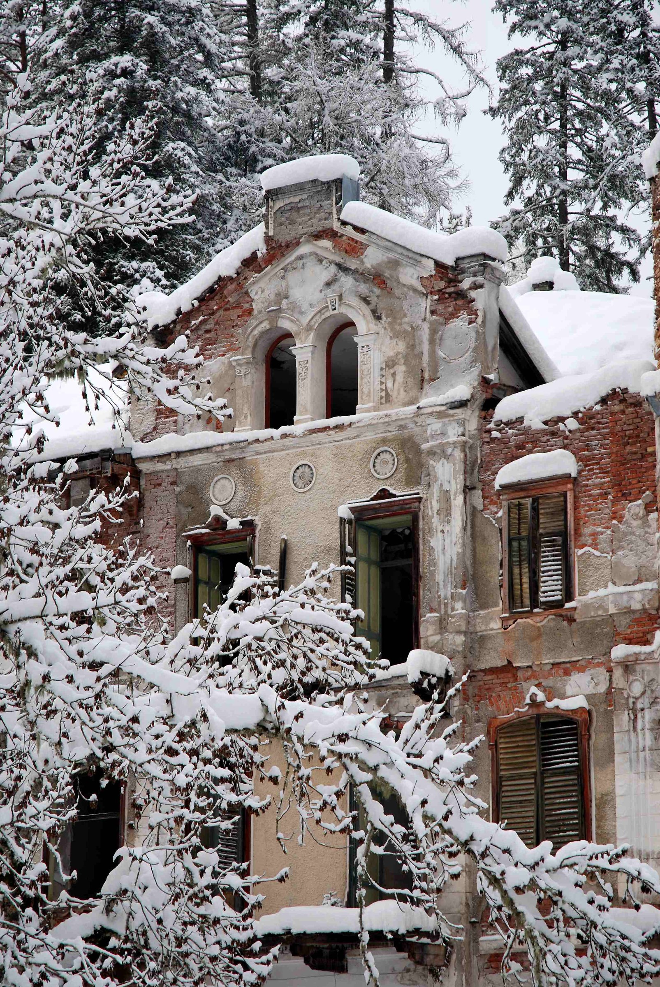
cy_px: 494
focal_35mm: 105
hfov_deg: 13.1
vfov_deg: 19.4
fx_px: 2881
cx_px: 330
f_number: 4.5
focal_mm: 70
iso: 100
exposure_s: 1/250
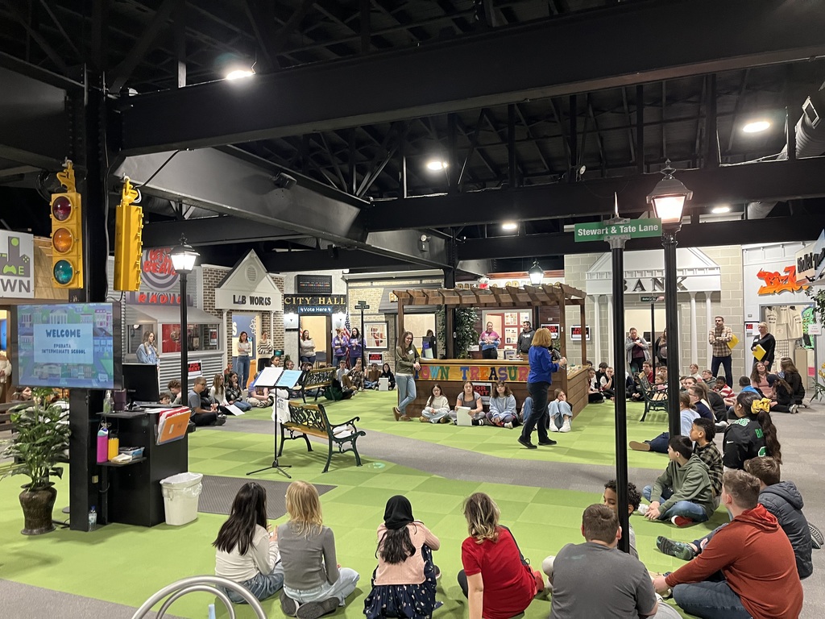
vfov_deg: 53.1
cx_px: 412
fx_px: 620
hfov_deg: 67.3
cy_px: 310
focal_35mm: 26
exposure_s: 1/60
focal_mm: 5.1
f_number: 1.6
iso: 250
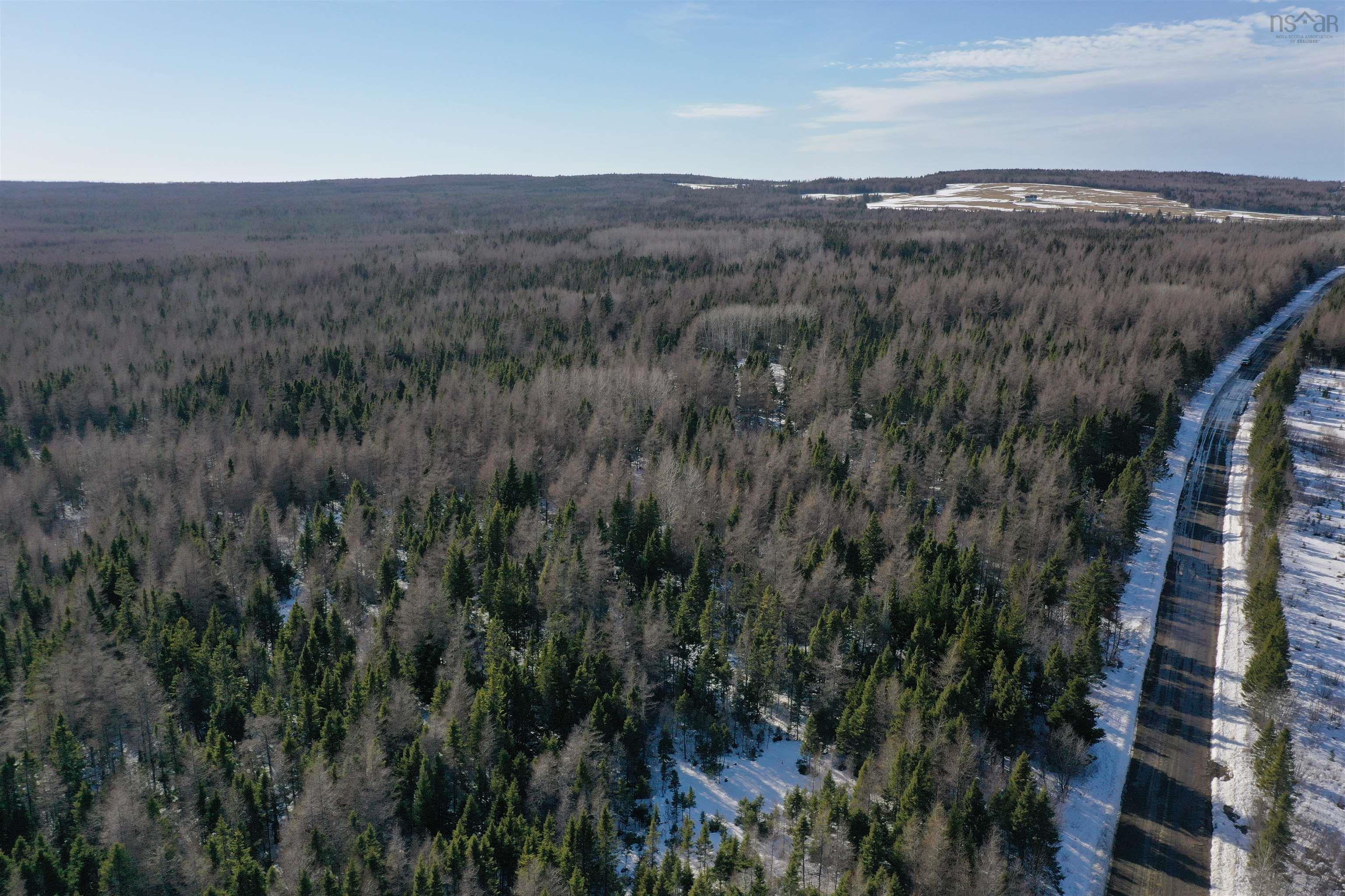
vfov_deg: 46.4
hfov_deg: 65.5
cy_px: 448
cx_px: 672
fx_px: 1046
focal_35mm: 28
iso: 100
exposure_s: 1/60
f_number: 6.3
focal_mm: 10.26
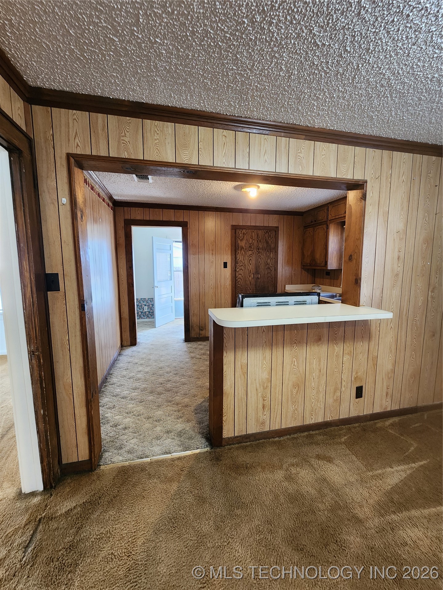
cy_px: 295
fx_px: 222
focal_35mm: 13
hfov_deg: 89.9
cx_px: 222
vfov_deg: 106.2
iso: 320
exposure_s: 1/40
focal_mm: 2.2
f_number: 2.2
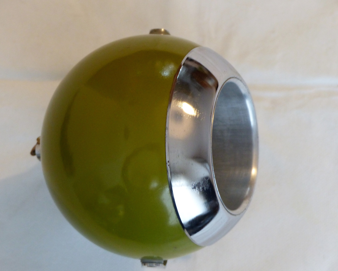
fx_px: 1240
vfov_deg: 12.4
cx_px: 159
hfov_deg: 15.5
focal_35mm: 124
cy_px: 136
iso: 400
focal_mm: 19.6
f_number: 2.8
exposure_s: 1/15
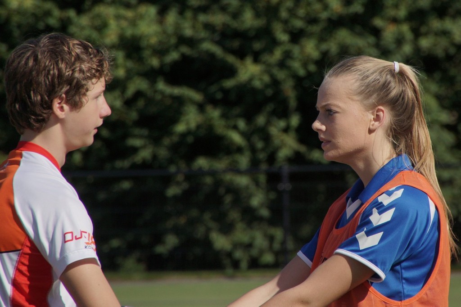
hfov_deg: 5.5
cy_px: 154
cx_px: 230
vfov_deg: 3.7
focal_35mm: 375
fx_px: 4800
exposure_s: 1/1000
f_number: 10
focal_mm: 250
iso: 200
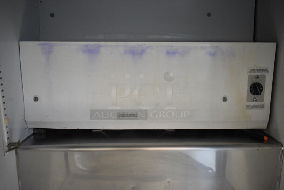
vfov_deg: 43.7
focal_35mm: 30
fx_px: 237
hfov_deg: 61.9
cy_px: 95
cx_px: 142
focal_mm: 20
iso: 1400
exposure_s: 1/30
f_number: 3.8
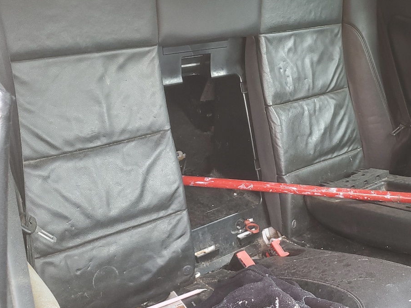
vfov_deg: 31.5
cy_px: 136
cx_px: 287
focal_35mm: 46
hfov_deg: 40.5
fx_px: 546
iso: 64
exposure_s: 1/60.2
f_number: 1.5
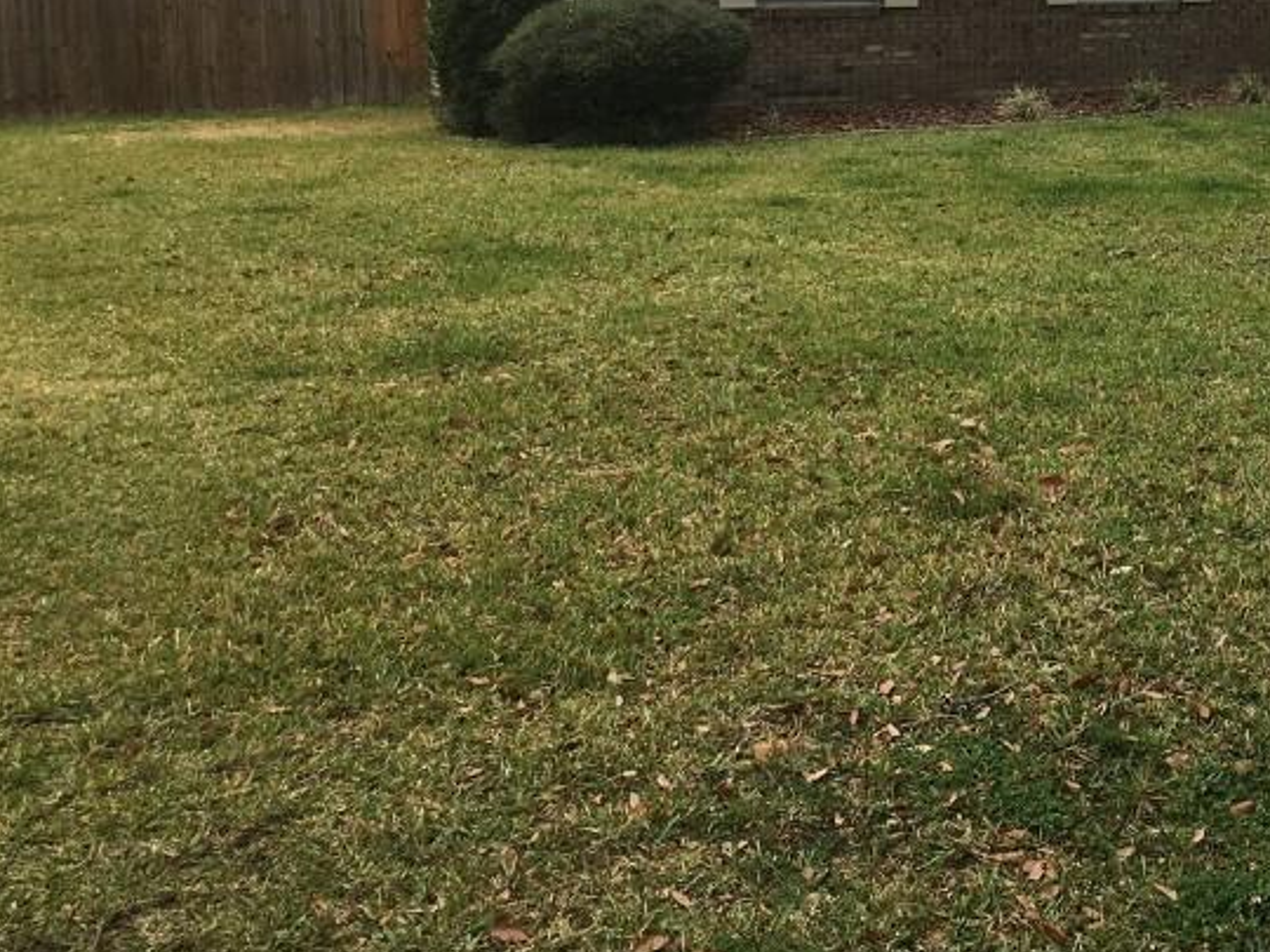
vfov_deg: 26.0
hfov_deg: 33.4
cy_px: 179
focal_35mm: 55
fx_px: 2018
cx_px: 1105
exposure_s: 1/349
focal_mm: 4.15
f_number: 2.2
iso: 25
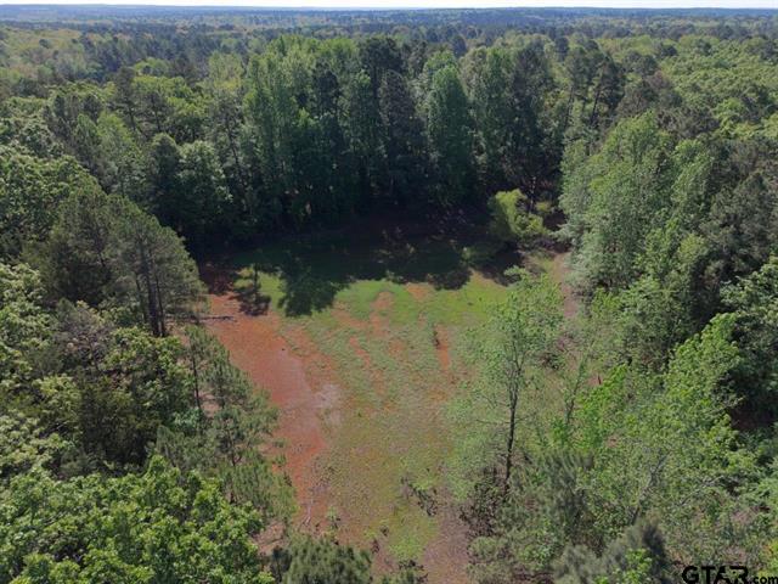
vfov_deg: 56.8
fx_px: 539
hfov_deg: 71.6
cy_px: 292
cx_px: 389
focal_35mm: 24
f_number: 1.8
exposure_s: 1/3000
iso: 290
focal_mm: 8.67
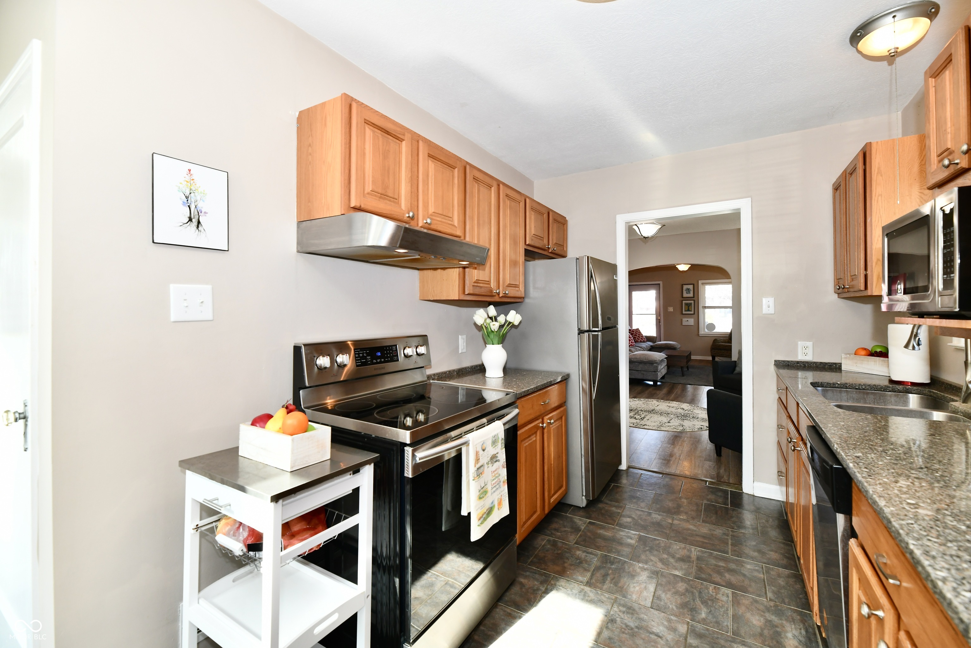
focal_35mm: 14
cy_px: 324
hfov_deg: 104.3
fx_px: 378
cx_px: 486
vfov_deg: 81.2
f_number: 6.3
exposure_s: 1/60
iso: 640
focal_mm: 14
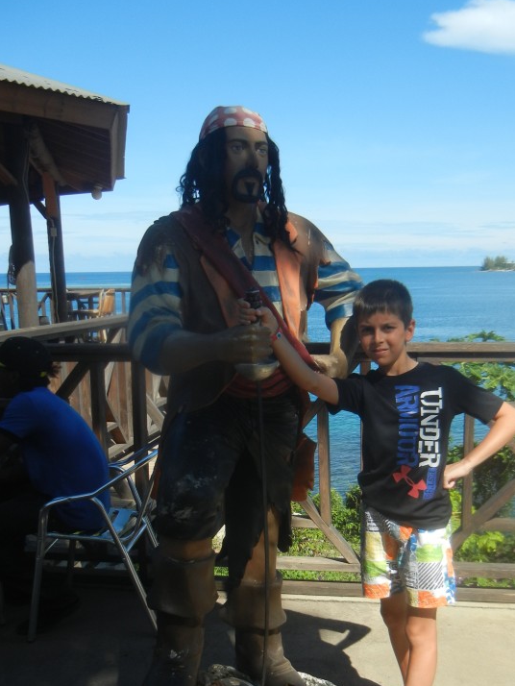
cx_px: 275
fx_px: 852
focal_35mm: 43
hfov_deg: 33.6
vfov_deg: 43.3
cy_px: 450
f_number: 7
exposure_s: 1/338
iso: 160
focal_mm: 5.4
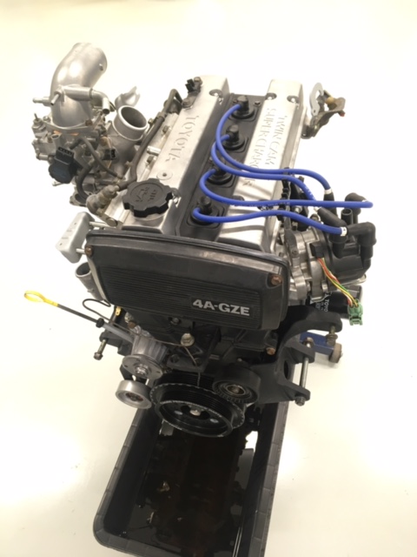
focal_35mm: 29
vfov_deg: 61.7
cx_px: 208
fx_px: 466
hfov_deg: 48.2
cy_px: 278
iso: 100
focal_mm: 4.15
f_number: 2.2
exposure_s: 1/33
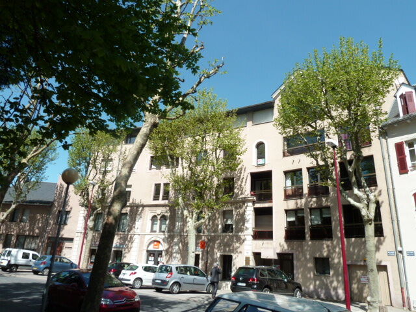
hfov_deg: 69.4
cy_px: 156
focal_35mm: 25
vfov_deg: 54.9
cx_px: 208
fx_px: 300
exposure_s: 1/500
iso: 100
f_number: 4
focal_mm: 4.1
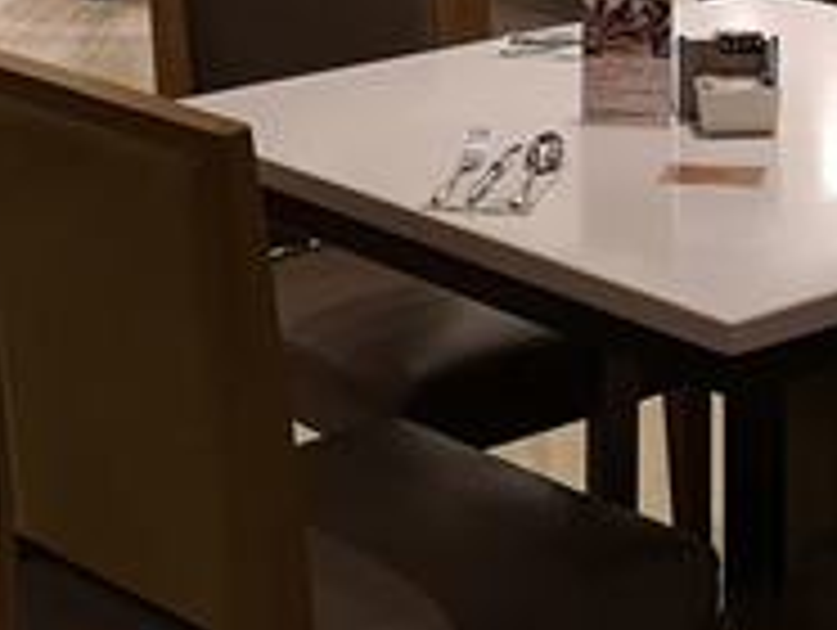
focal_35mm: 116
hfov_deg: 16.8
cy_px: -608
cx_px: 644
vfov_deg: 11.6
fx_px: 2808
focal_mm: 3.95
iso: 80
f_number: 1.8
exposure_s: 1/60
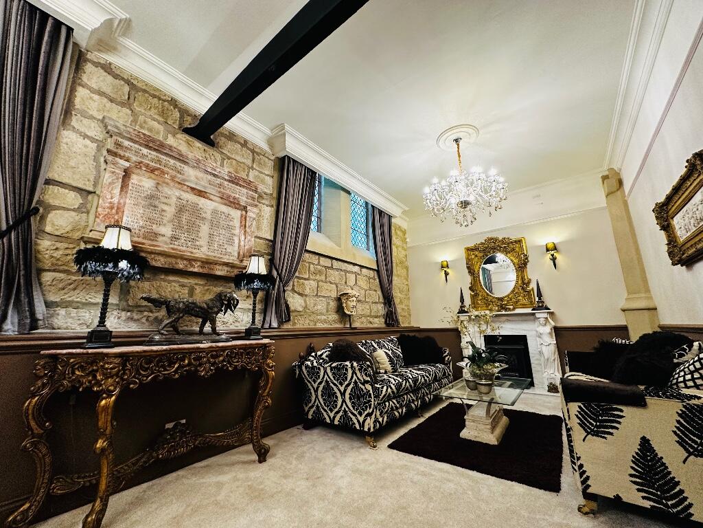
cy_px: 264
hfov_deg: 102.1
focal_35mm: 14
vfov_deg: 85.7
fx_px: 284
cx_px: 352
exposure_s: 1/50
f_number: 2.2
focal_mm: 2.22
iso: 250
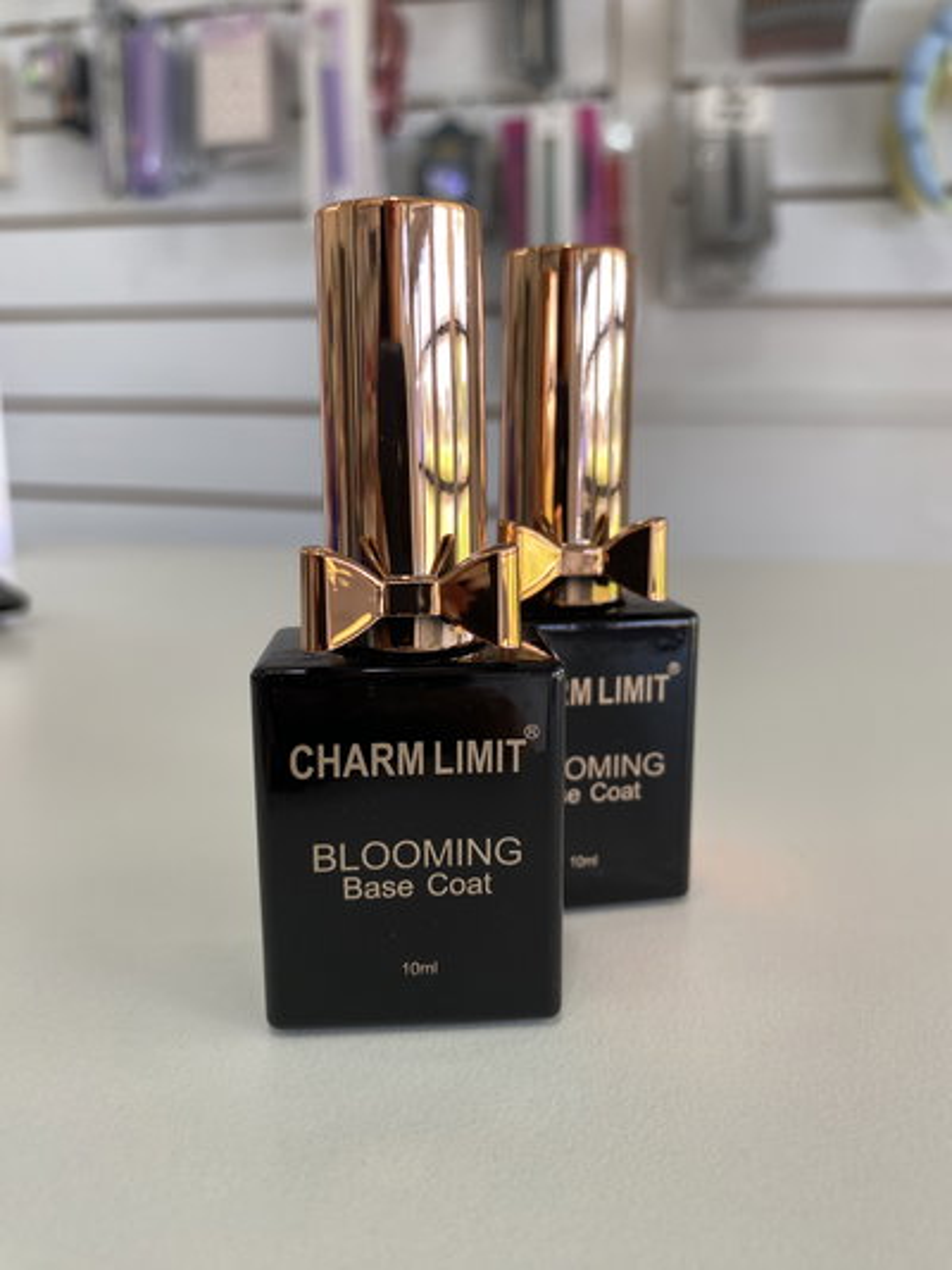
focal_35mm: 25
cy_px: 635
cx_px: 476
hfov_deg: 54.9
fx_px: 916
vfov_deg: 69.4
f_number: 1.8
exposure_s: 1/122
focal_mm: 4.25
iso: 50
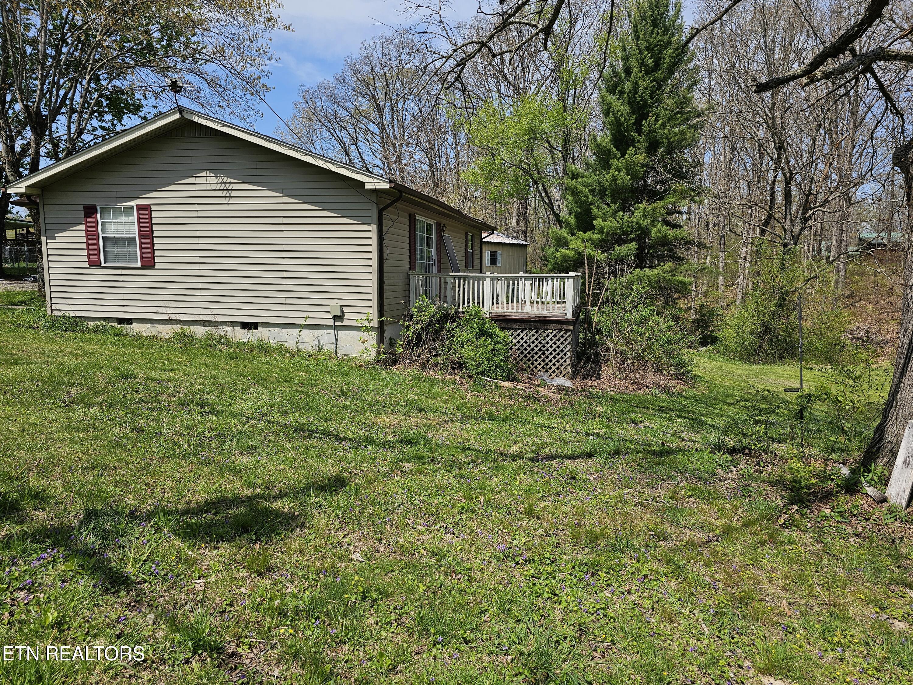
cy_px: 342
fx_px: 607
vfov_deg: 58.9
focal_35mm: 23
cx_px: 456
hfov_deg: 73.9
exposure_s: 1/1307
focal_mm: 6.3
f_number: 1.7
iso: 16
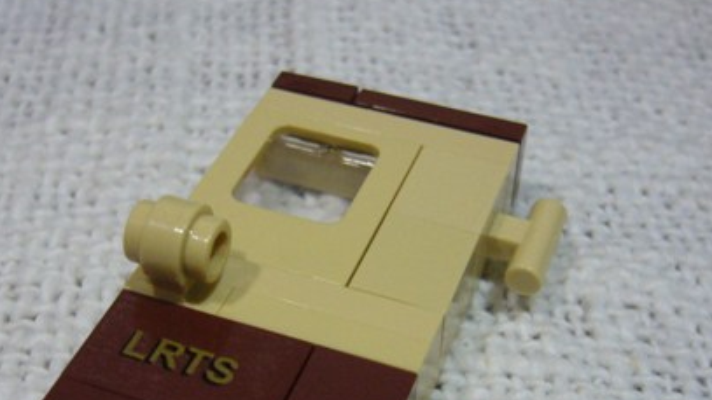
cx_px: 325
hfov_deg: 34.9
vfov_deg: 19.9
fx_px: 1133
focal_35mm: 60
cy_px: 311
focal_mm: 5.8
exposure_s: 1/10
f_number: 2.8
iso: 200
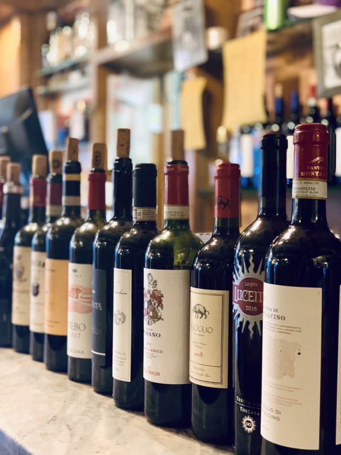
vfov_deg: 36.8
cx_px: 170
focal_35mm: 52
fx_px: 683
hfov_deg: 28.0
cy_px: 228
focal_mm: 6
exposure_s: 1/25
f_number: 2.4
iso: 400
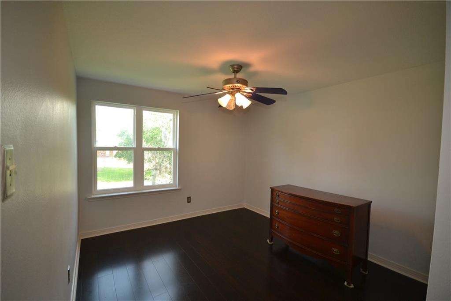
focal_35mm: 15
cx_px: 226
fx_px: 188
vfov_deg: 77.3
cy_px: 150
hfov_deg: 100.4
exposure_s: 1/60
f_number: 4
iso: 450
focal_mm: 10
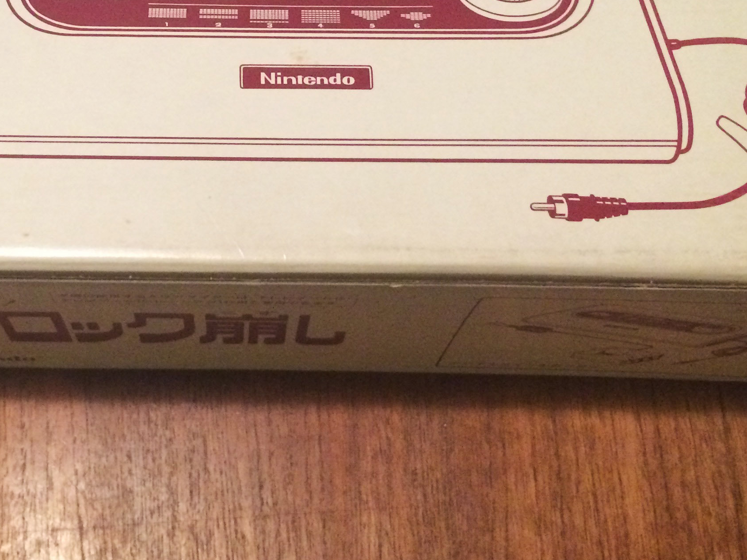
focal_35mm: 56
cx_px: 216
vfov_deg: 25.3
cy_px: 50
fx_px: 1209
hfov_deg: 33.9
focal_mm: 4.15
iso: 320
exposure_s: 1/17
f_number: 2.2
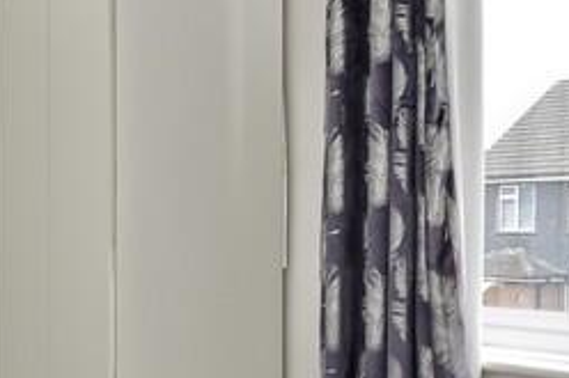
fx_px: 979
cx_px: 106
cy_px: 228
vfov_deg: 21.8
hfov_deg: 31.5
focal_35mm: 62
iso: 640
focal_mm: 10
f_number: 8
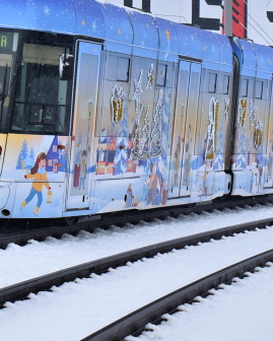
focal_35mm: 146
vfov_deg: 13.1
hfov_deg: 10.6
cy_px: 19
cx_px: 87
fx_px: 1474
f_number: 7.1
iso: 320
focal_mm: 34
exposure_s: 1/320
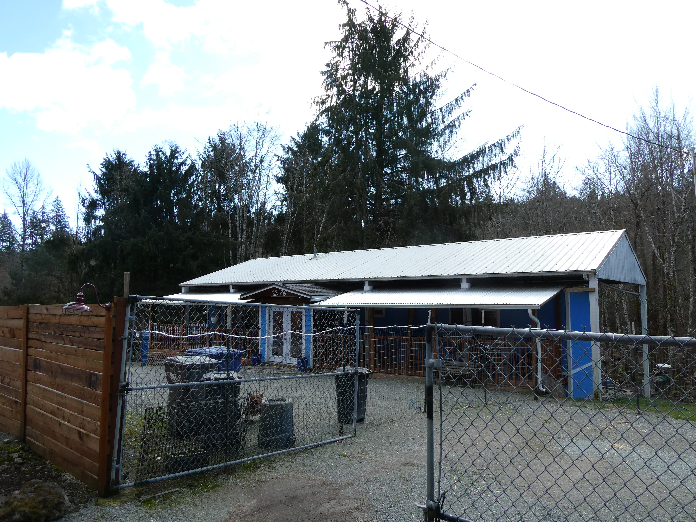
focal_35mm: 24
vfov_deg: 56.8
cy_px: 261
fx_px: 483
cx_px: 348
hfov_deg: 71.6
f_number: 3.3
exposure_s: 1/320
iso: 80
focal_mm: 4.3
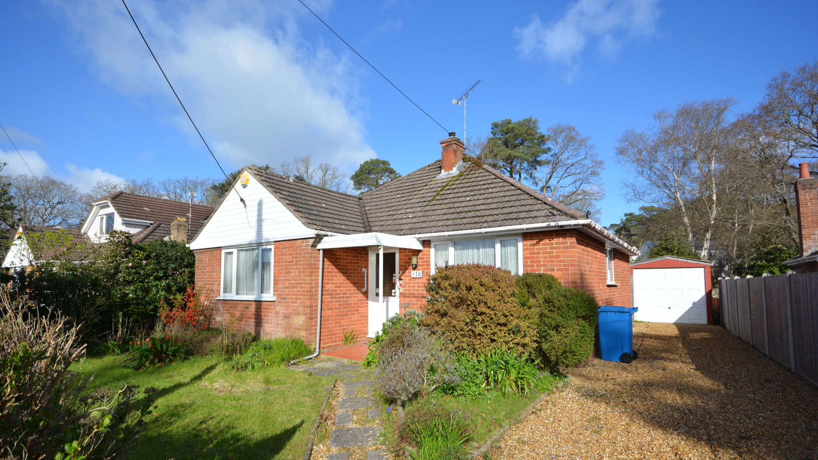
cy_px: 254
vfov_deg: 58.2
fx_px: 412
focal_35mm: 19
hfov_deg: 89.6
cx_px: 407
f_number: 8
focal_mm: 12
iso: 100
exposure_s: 1/250
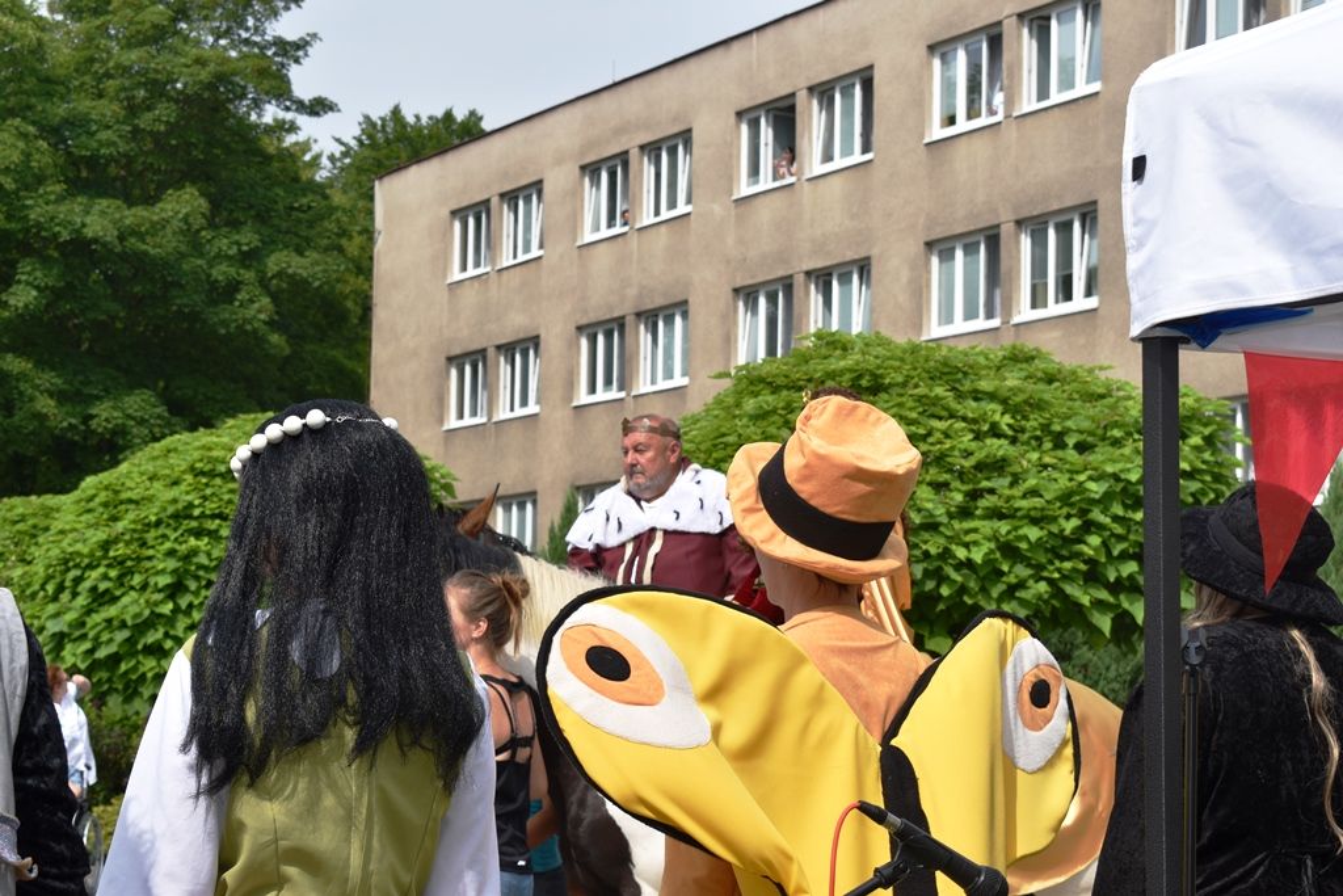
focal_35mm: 82
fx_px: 3078
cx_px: 672
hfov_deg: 24.6
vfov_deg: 16.6
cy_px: 448
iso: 100
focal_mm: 55
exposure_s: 1/200
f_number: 9
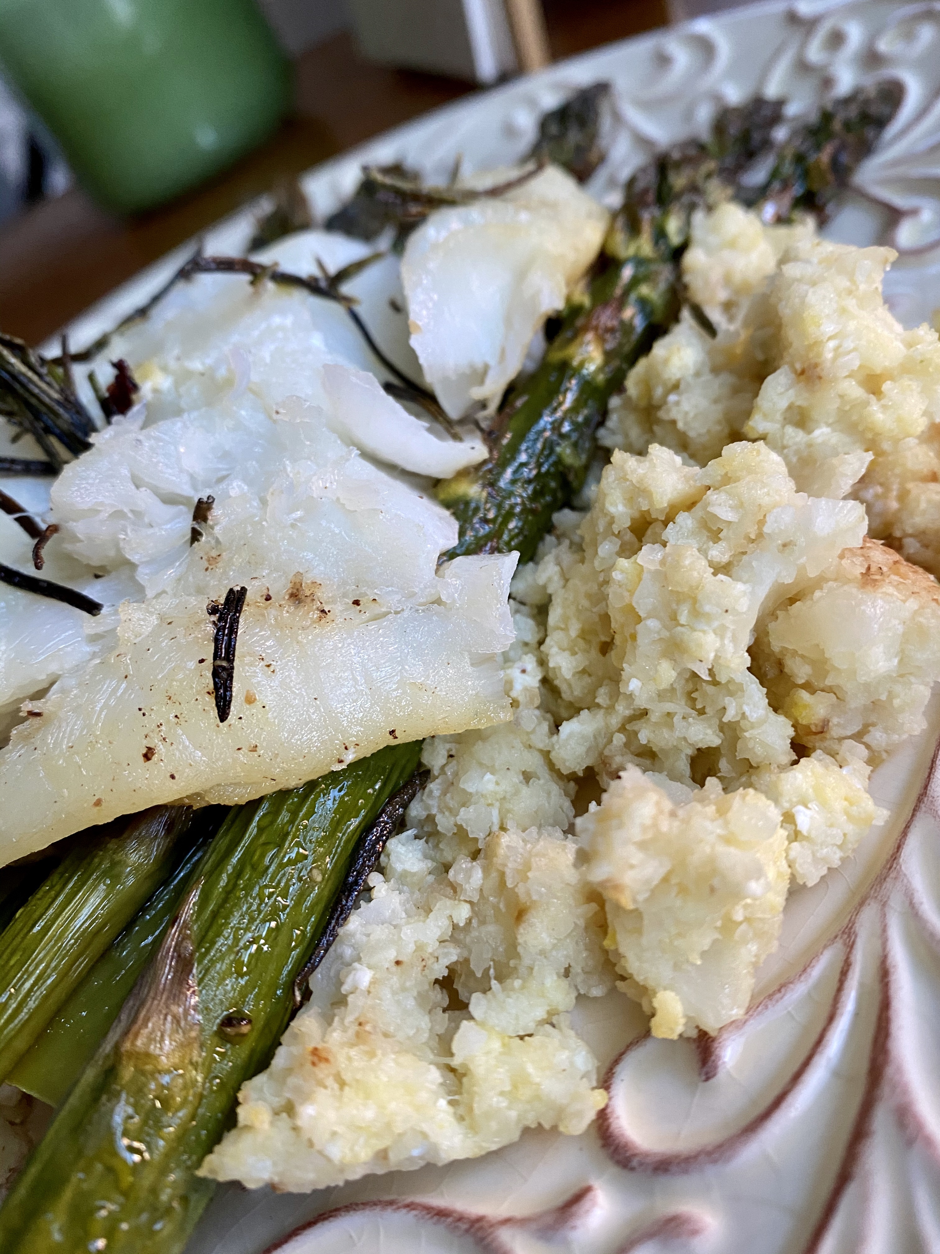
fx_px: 941
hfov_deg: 53.1
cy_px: 627
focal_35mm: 26
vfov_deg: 67.3
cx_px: 470
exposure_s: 1/60
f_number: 1.8
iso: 200
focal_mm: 4.25
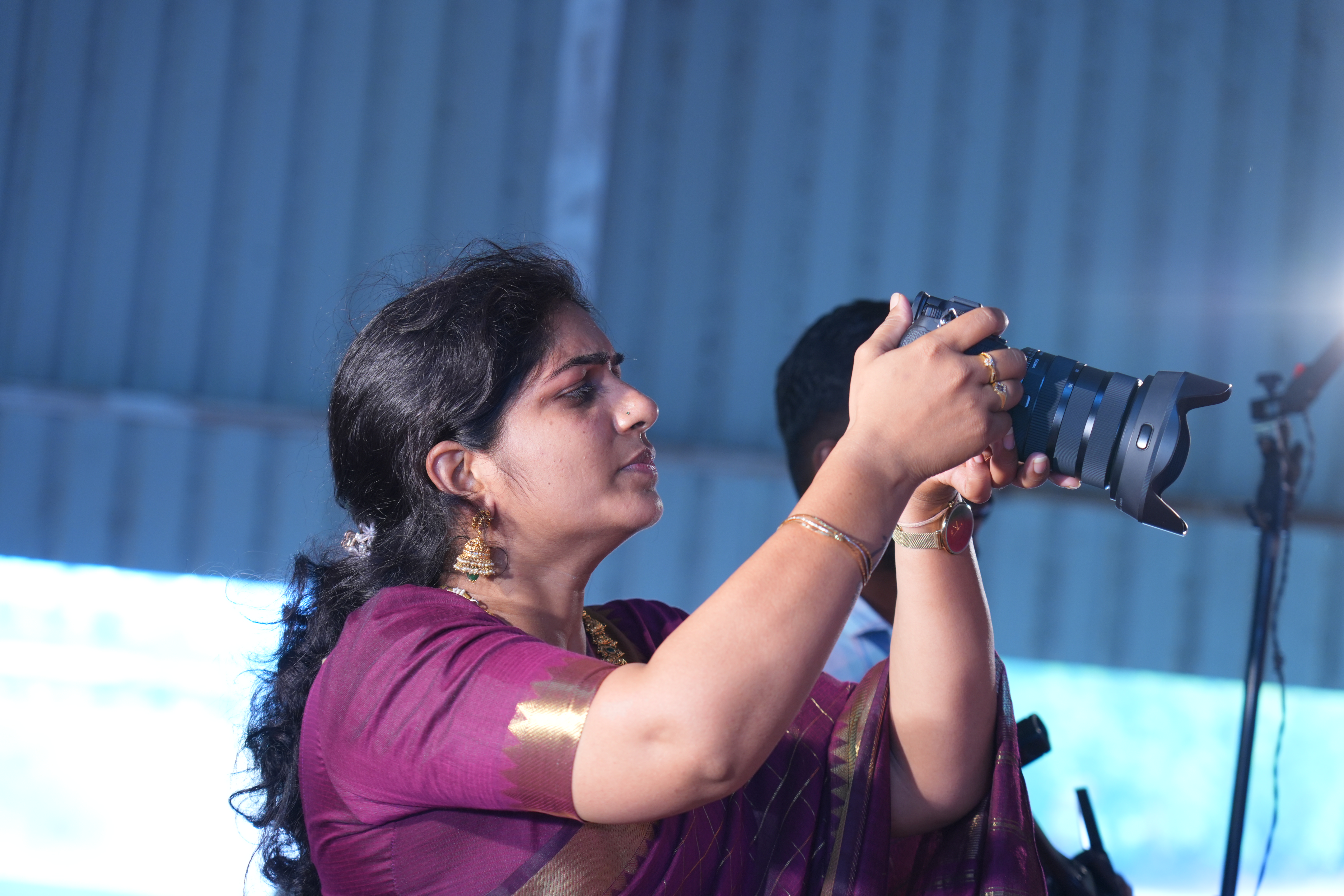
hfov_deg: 21.2
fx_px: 3584
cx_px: 672
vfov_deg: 14.3
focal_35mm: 96
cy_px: 448
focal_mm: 96
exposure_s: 1/160
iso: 640
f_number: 4.5
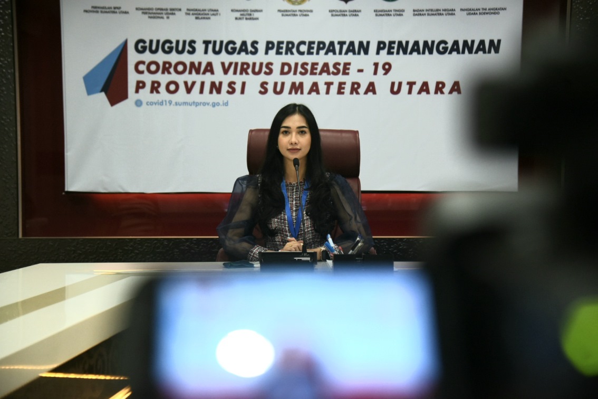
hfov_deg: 34.5
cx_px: 299
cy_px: 200
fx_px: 963
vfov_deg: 23.4
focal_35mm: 58
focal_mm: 58
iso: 1250
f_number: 4
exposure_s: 1/125
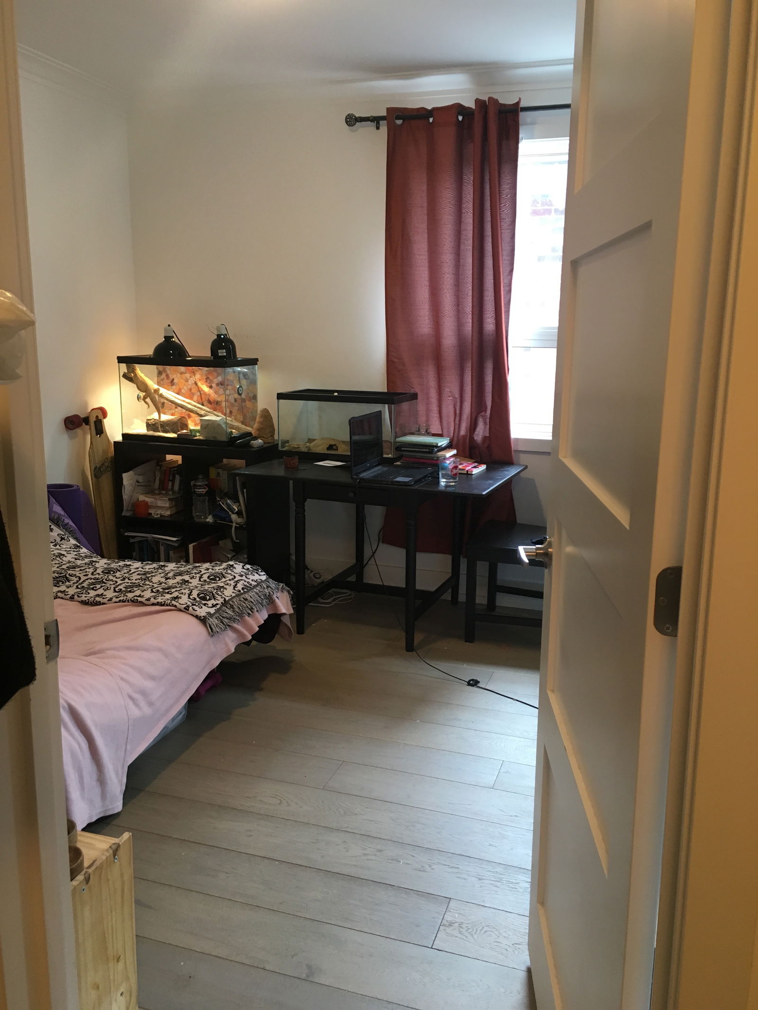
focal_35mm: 29
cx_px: 379
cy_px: 505
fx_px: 847
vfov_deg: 61.7
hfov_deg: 48.2
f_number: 2.2
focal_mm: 4.15
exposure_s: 1/30
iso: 100
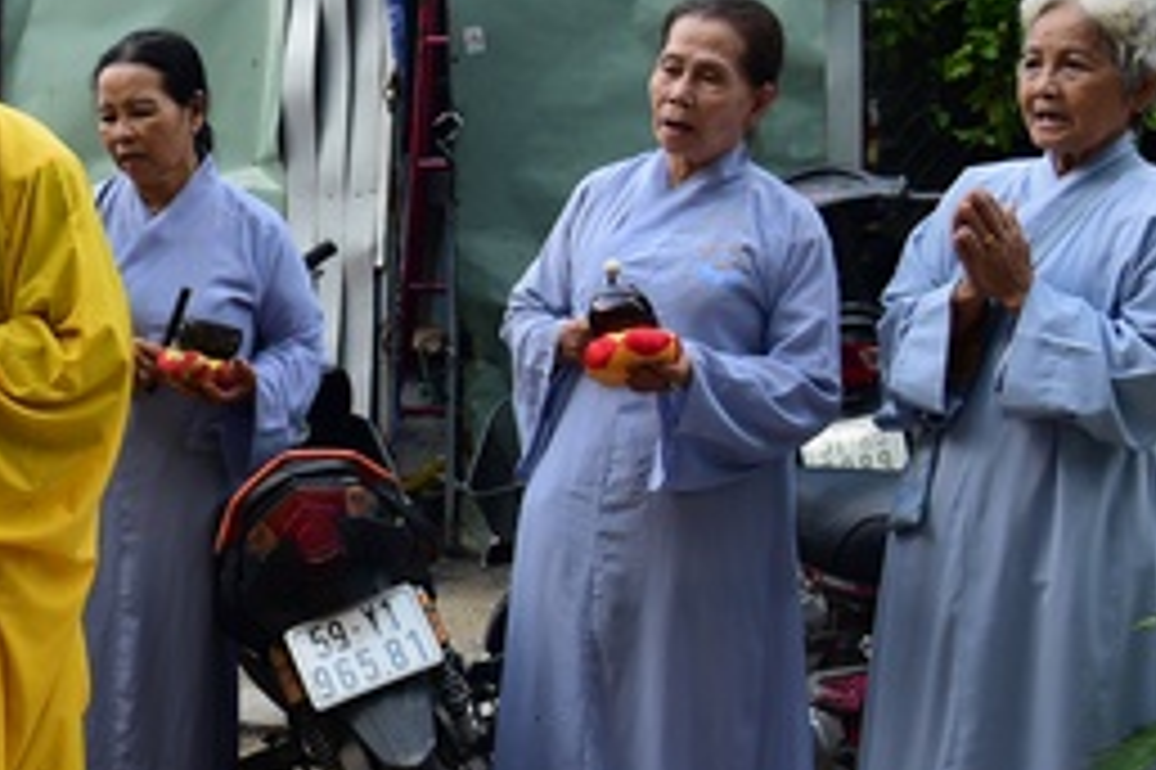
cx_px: -90
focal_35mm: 76
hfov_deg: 24.9
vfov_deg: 17.9
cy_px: 374
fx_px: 2439
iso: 320
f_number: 4
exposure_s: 1/640
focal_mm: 30
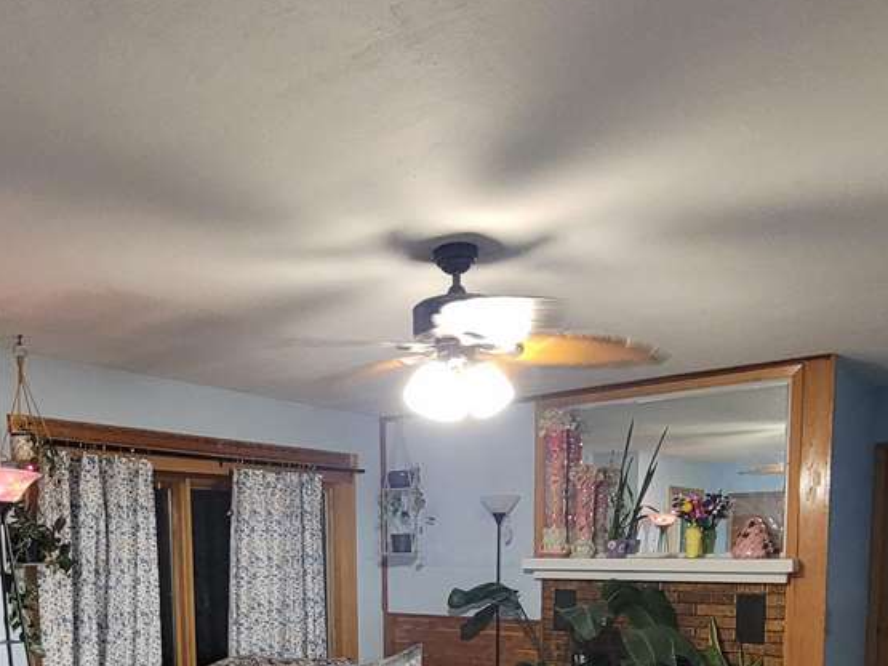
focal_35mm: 30
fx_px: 769
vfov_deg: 41.6
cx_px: 352
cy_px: 642
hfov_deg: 59.4
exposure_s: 1/30
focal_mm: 2.2
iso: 500
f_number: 2.2
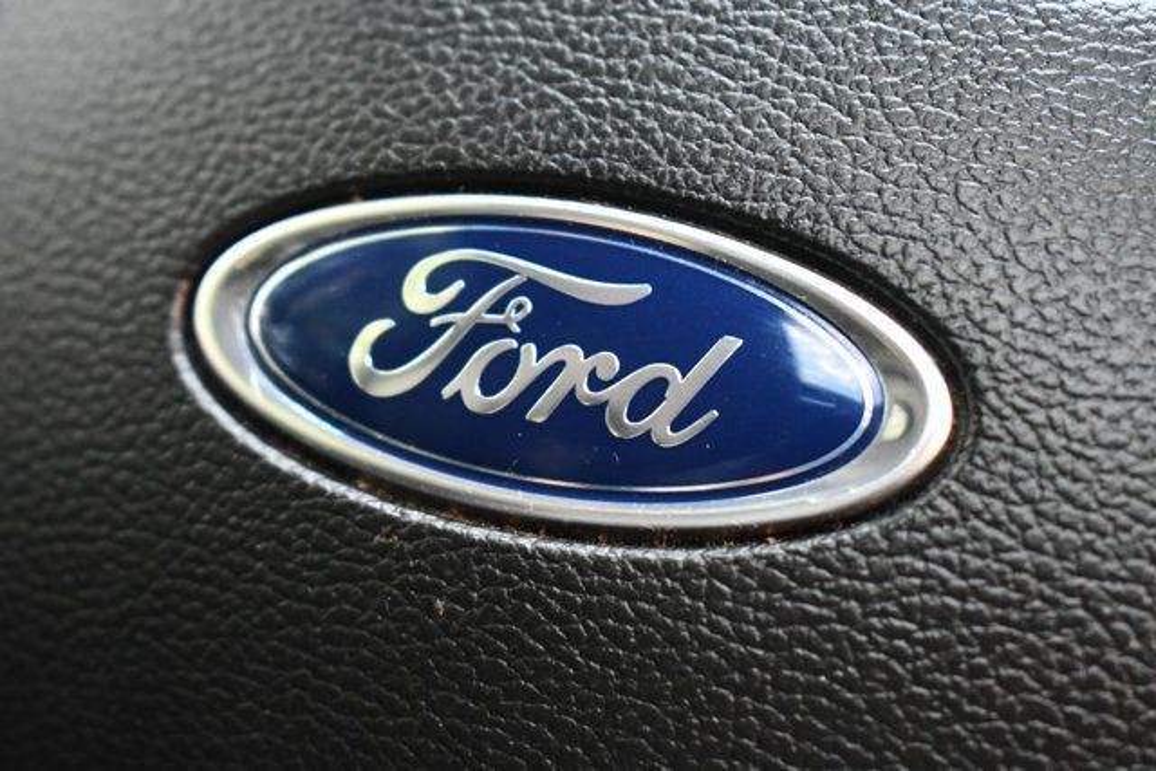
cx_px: 578
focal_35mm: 72
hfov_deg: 28.1
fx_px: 2312
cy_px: 386
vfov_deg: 18.9
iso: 3200
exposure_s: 1/80
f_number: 5.3
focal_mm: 48
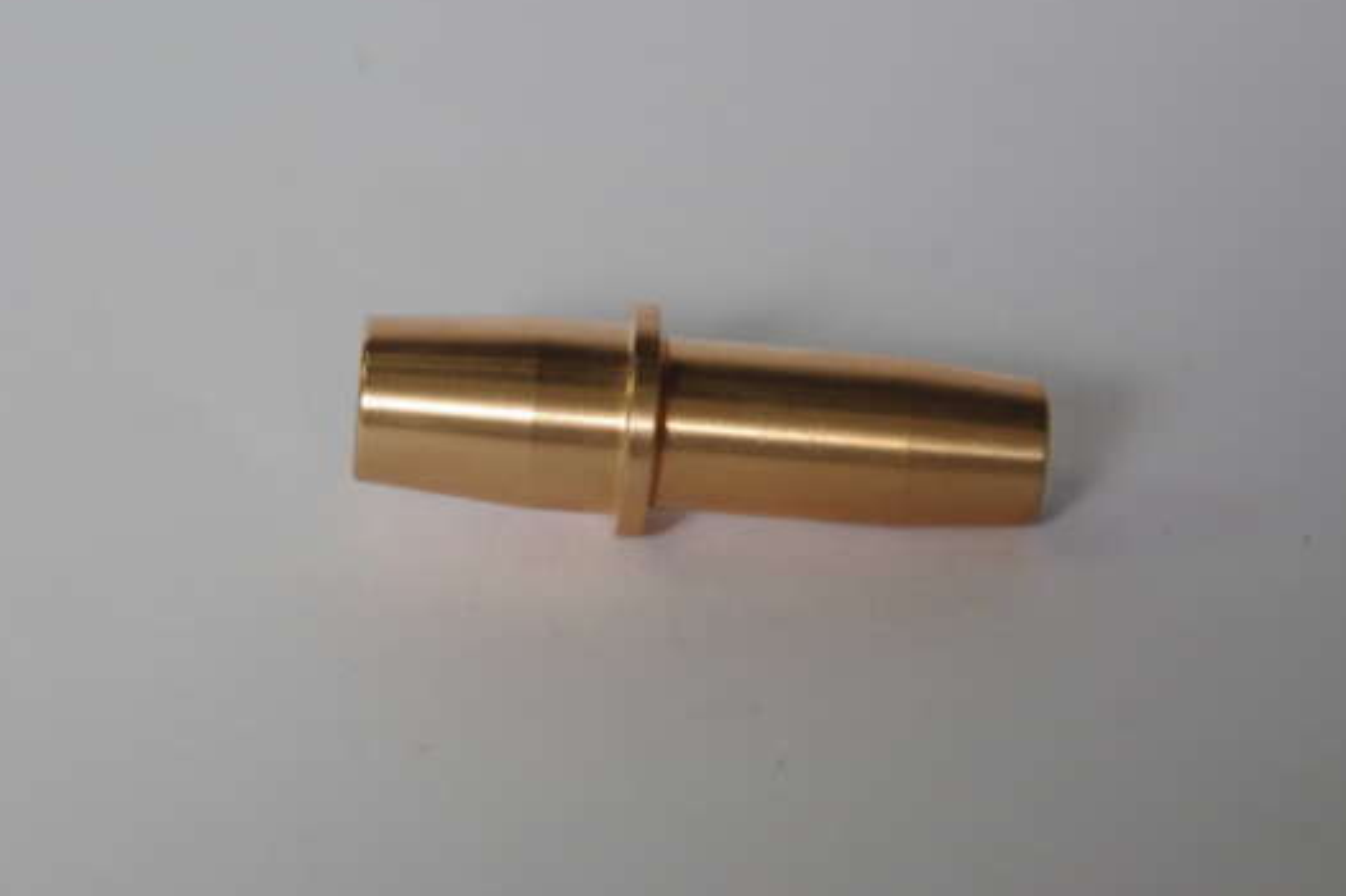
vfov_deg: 10.0
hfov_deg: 15.0
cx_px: 717
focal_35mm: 137
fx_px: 5119
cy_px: 453
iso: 800
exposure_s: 1/60
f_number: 8
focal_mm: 80
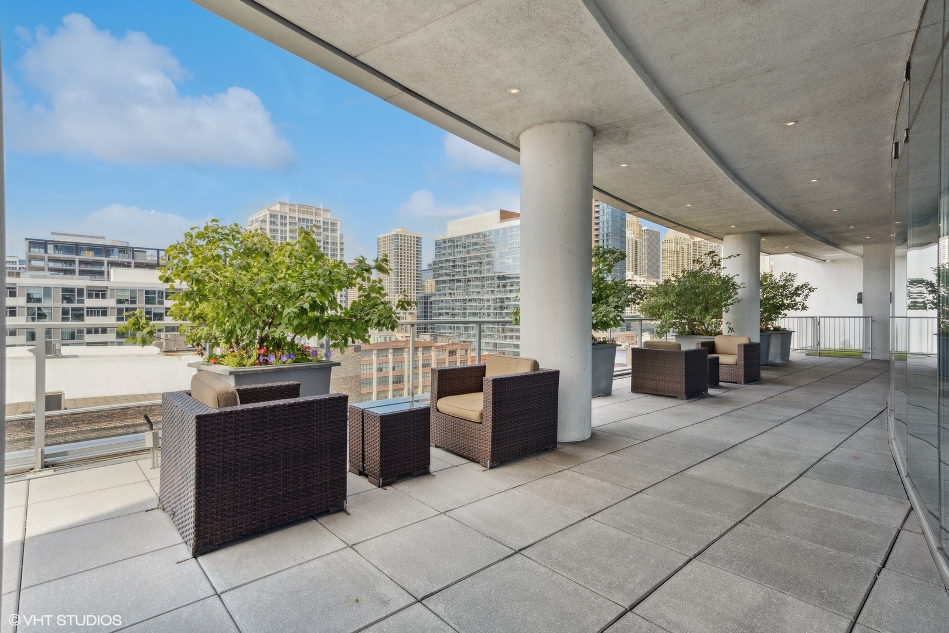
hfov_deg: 93.3
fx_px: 448
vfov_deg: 70.4
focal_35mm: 17
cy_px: 316
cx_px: 474
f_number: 7.1
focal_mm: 17
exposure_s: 1/200
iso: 320
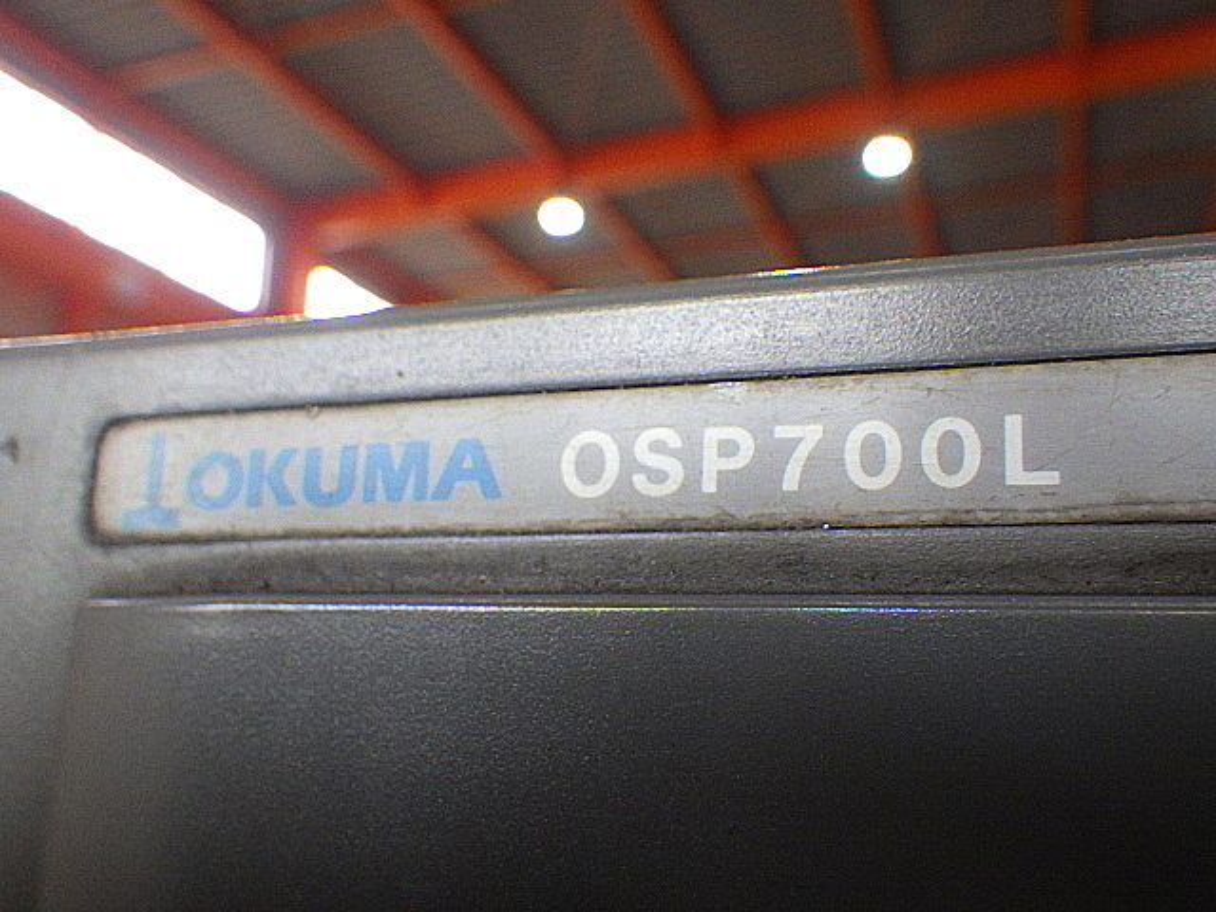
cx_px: 608
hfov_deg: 54.0
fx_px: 1194
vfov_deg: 41.8
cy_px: 456
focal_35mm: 34
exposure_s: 1/50
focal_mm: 6.1
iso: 250
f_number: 3.8
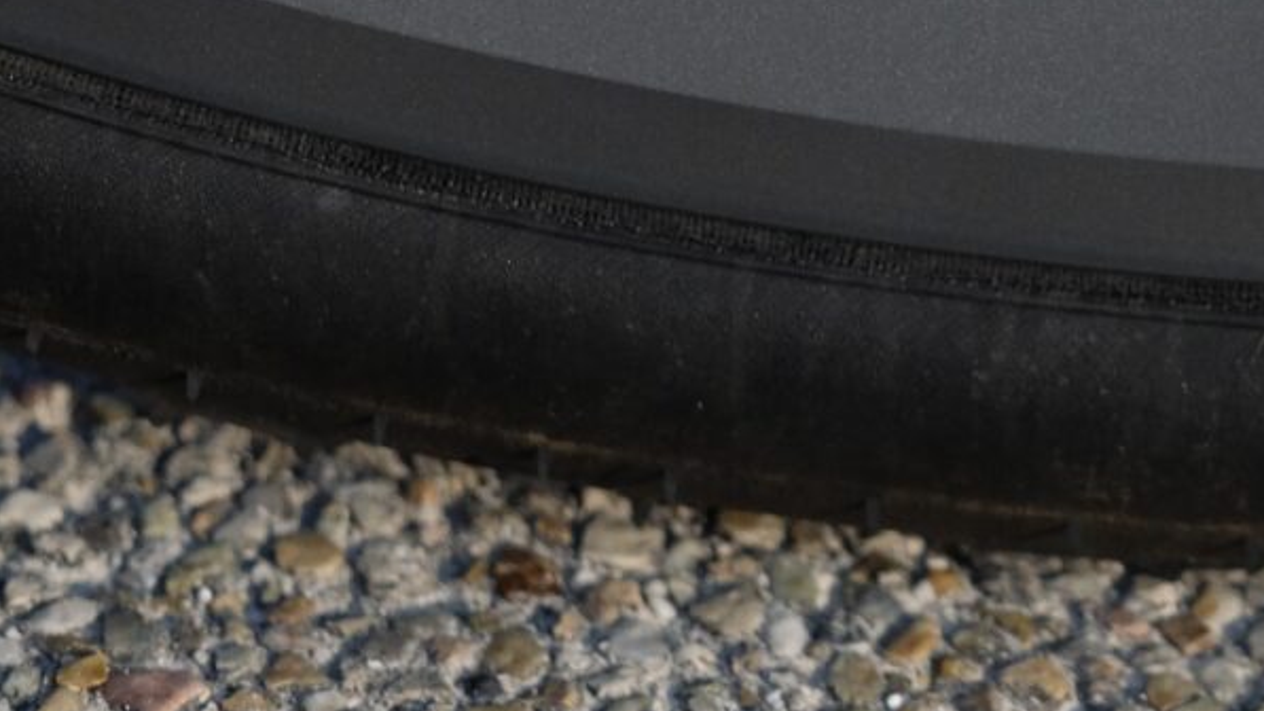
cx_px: 1690
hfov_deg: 9.0
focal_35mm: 236
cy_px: -253
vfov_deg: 5.1
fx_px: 7911
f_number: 3.2
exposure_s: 1/3200
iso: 800
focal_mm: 56
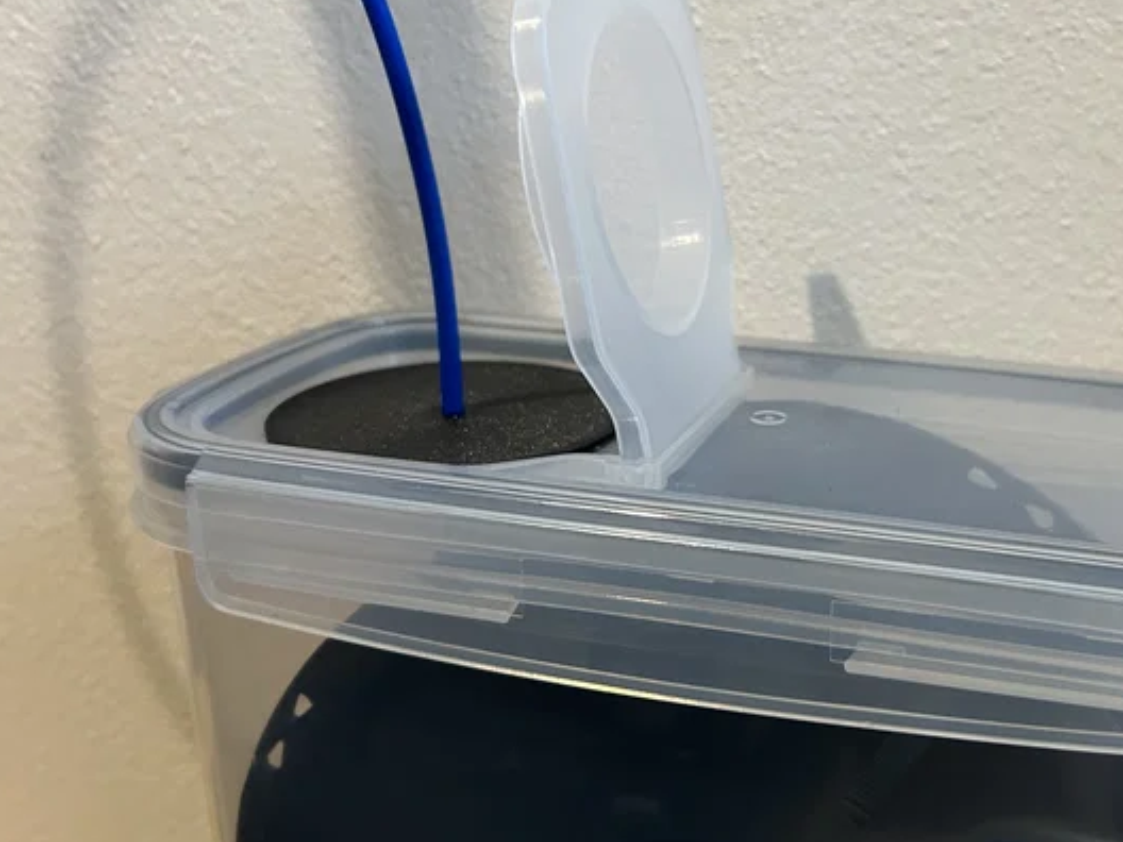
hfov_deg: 44.7
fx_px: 1330
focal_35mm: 41
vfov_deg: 35.1
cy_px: 407
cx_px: 799
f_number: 1.5
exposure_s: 1/60
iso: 250
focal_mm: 5.7
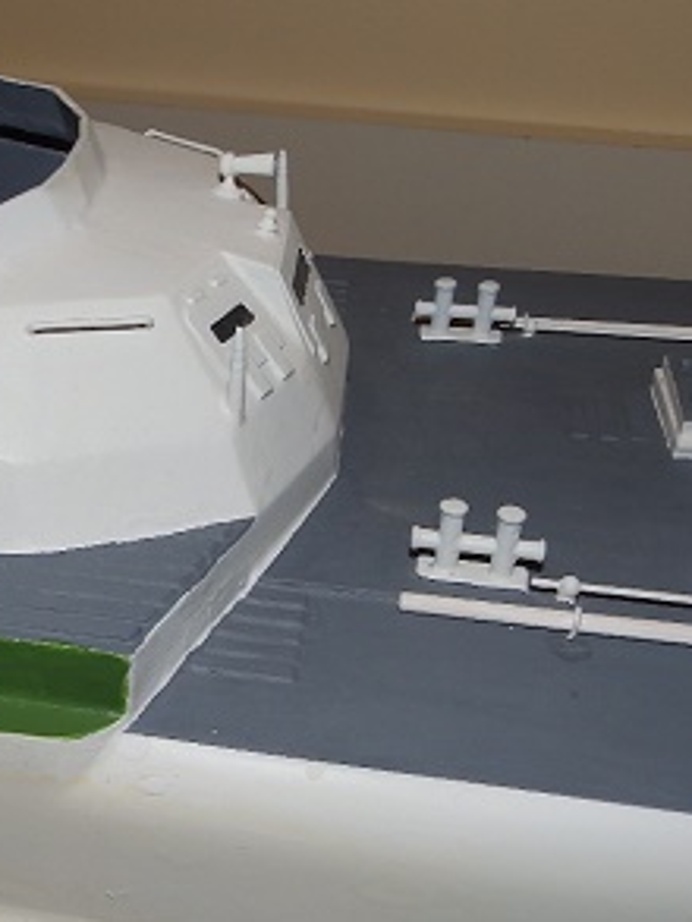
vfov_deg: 42.0
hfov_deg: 31.0
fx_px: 1199
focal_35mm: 45
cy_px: 485
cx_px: 91
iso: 125
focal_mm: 4
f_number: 3.4
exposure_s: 1/50
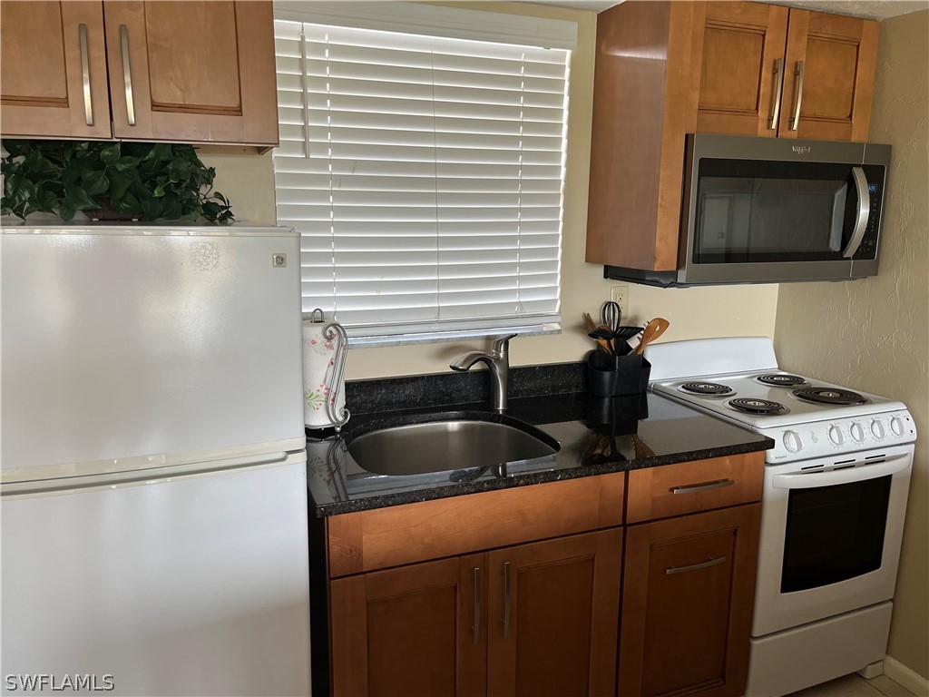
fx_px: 698
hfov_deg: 67.3
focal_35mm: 26
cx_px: 464
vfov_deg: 53.1
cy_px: 348
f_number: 1.6
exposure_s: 1/117
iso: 125
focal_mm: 5.1
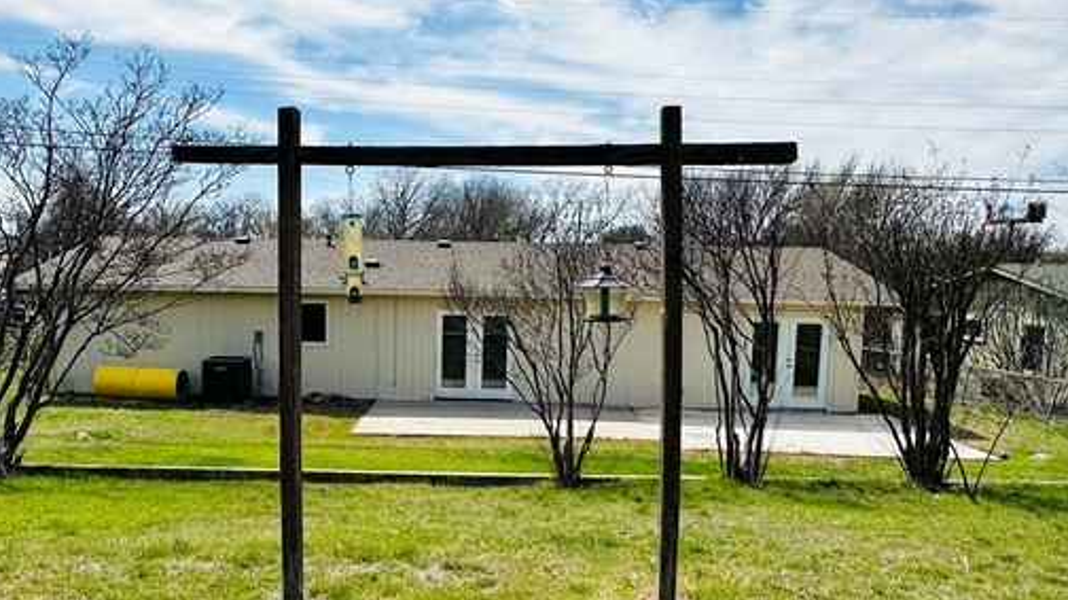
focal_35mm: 31
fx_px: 878
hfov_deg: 62.4
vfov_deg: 37.5
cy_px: 369
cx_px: 464
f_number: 2.2
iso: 50
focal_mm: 2.22
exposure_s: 1/2506
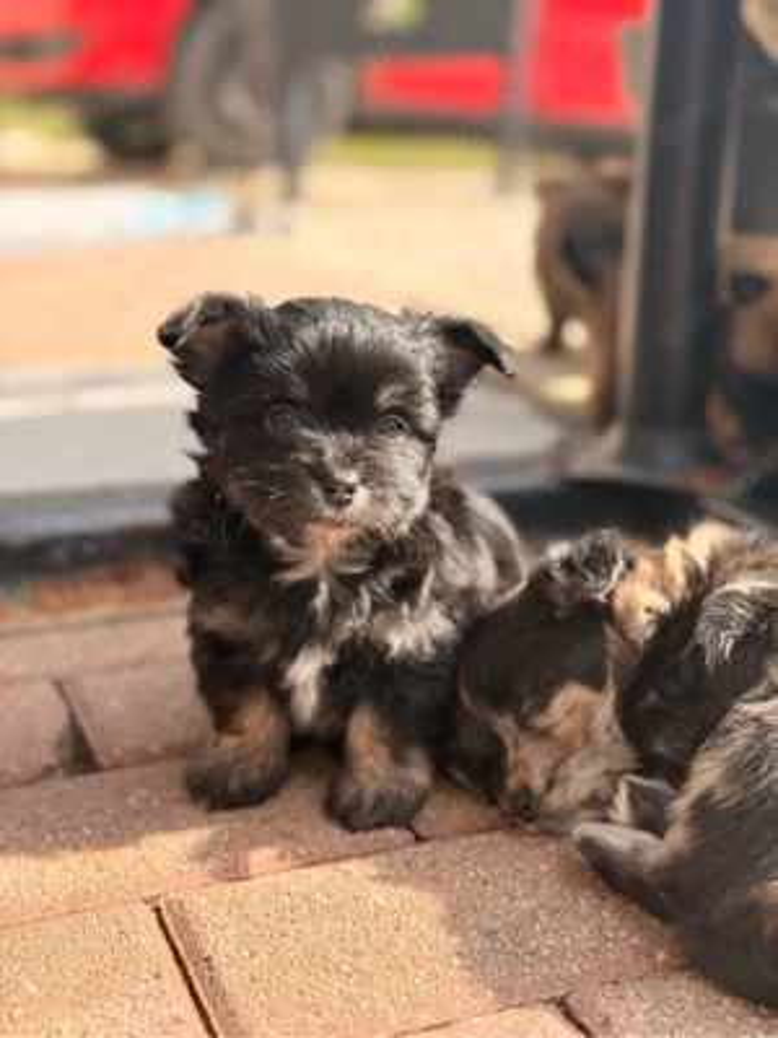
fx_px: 1438
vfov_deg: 39.7
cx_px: 389
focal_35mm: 48
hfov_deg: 30.3
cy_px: 519
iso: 80
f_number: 1.78
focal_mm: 6.76
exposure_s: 1/712
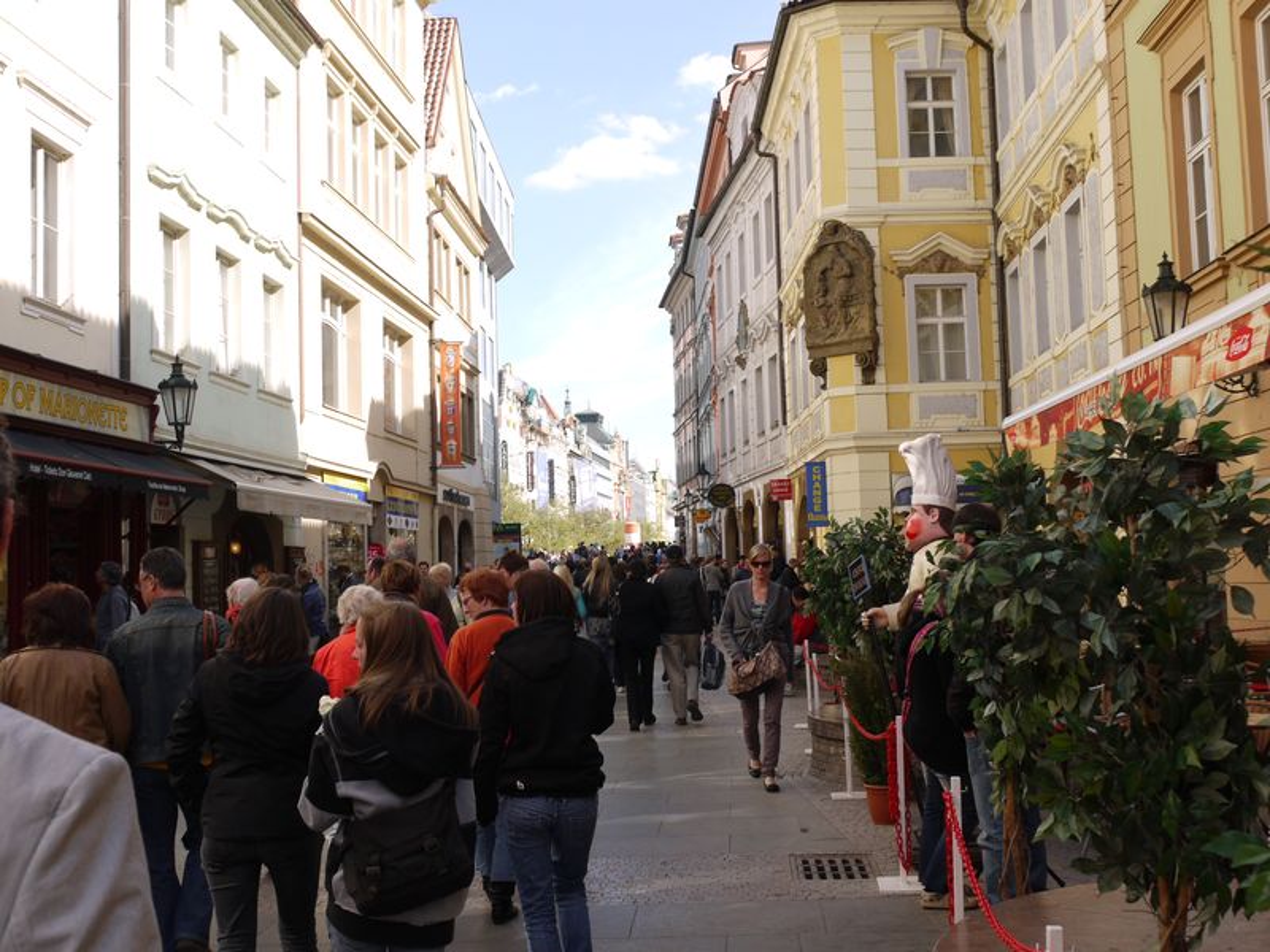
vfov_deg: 36.0
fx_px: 1468
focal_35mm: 40
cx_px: 635
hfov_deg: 46.8
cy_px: 476
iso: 100
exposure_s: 1/160
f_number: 7.1
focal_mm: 20
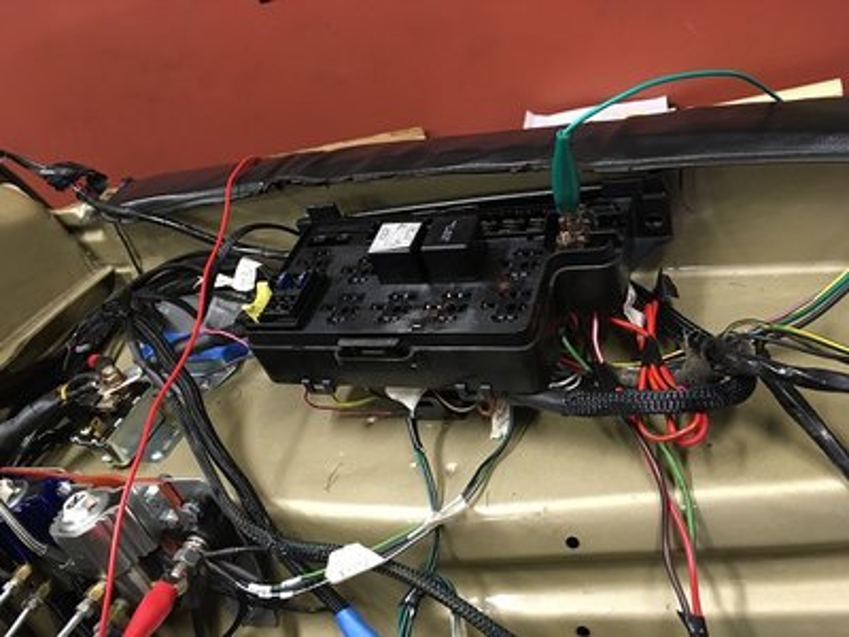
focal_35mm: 29
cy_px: 318
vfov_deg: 48.2
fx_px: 711
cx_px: 424
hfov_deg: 61.7
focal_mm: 4.15
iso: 160
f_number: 2.2
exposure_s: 1/30
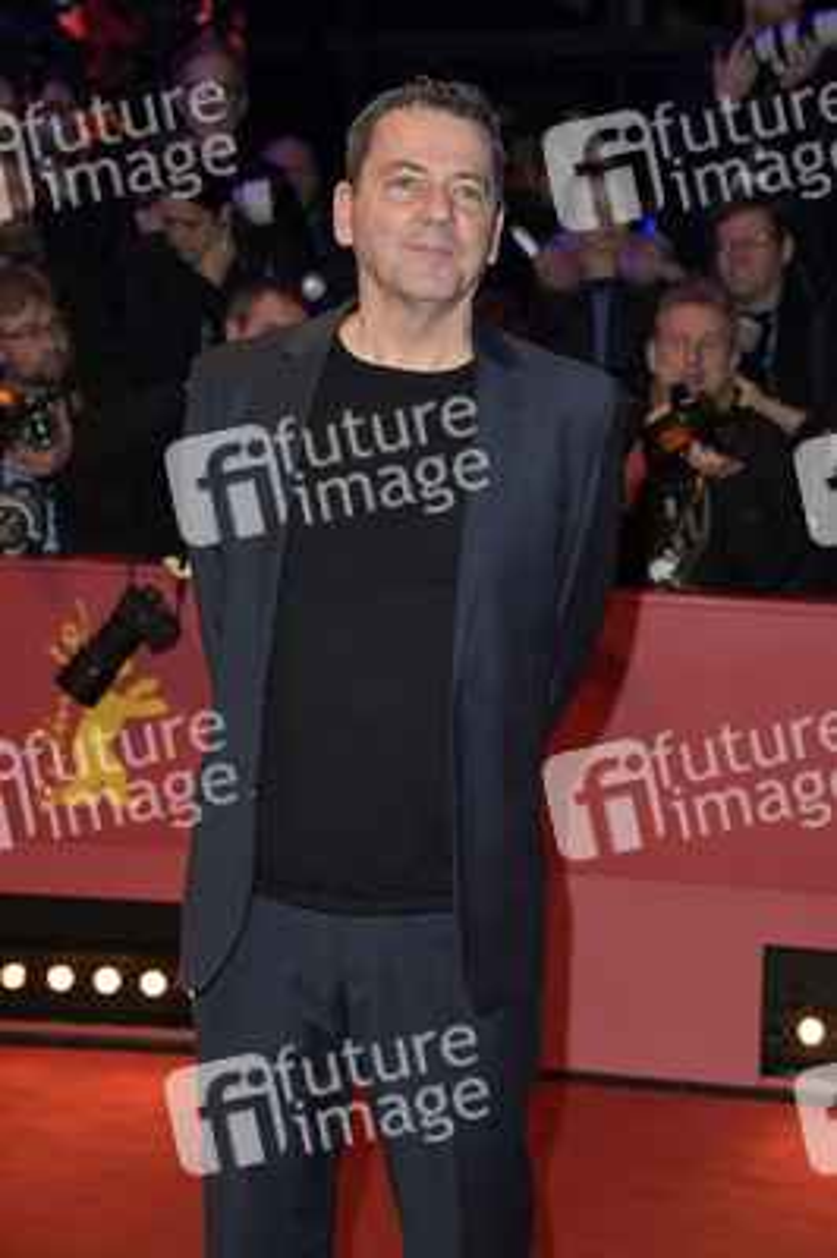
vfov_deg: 28.1
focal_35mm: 72
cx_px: 418
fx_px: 2515
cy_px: 629
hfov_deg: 18.9
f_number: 5
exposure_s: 1/250
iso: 800
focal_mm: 72
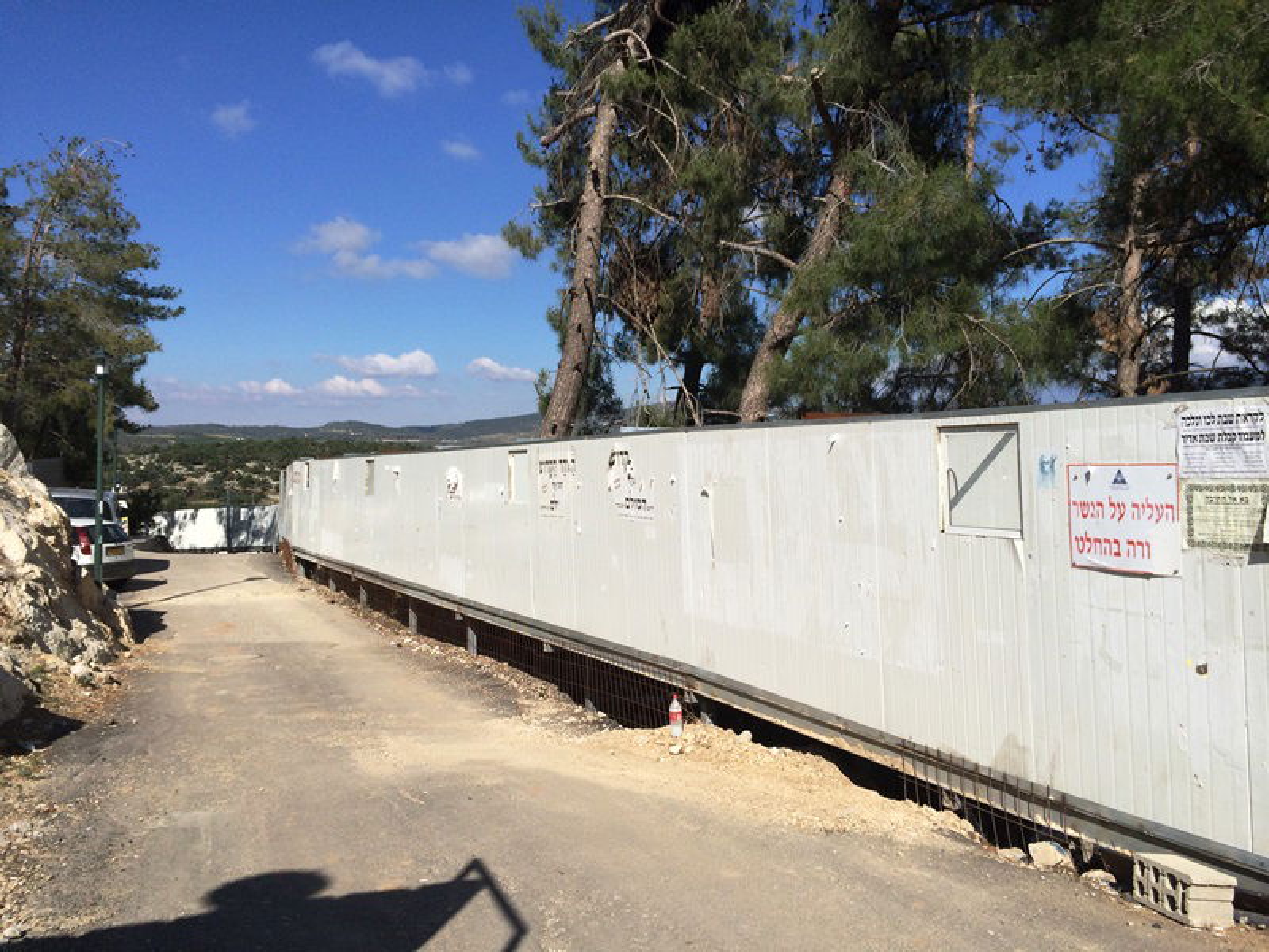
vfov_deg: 46.8
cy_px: 476
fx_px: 1100
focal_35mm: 30
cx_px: 634
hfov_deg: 60.0
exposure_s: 1/4115
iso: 40
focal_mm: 4.12
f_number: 2.2
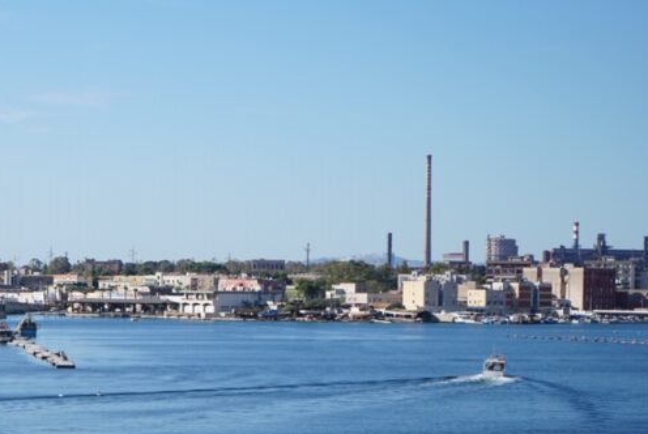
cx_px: 71
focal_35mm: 127
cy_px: 392
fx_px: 2289
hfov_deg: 15.9
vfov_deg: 10.8
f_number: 6.3
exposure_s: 1/500
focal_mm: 70
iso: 100
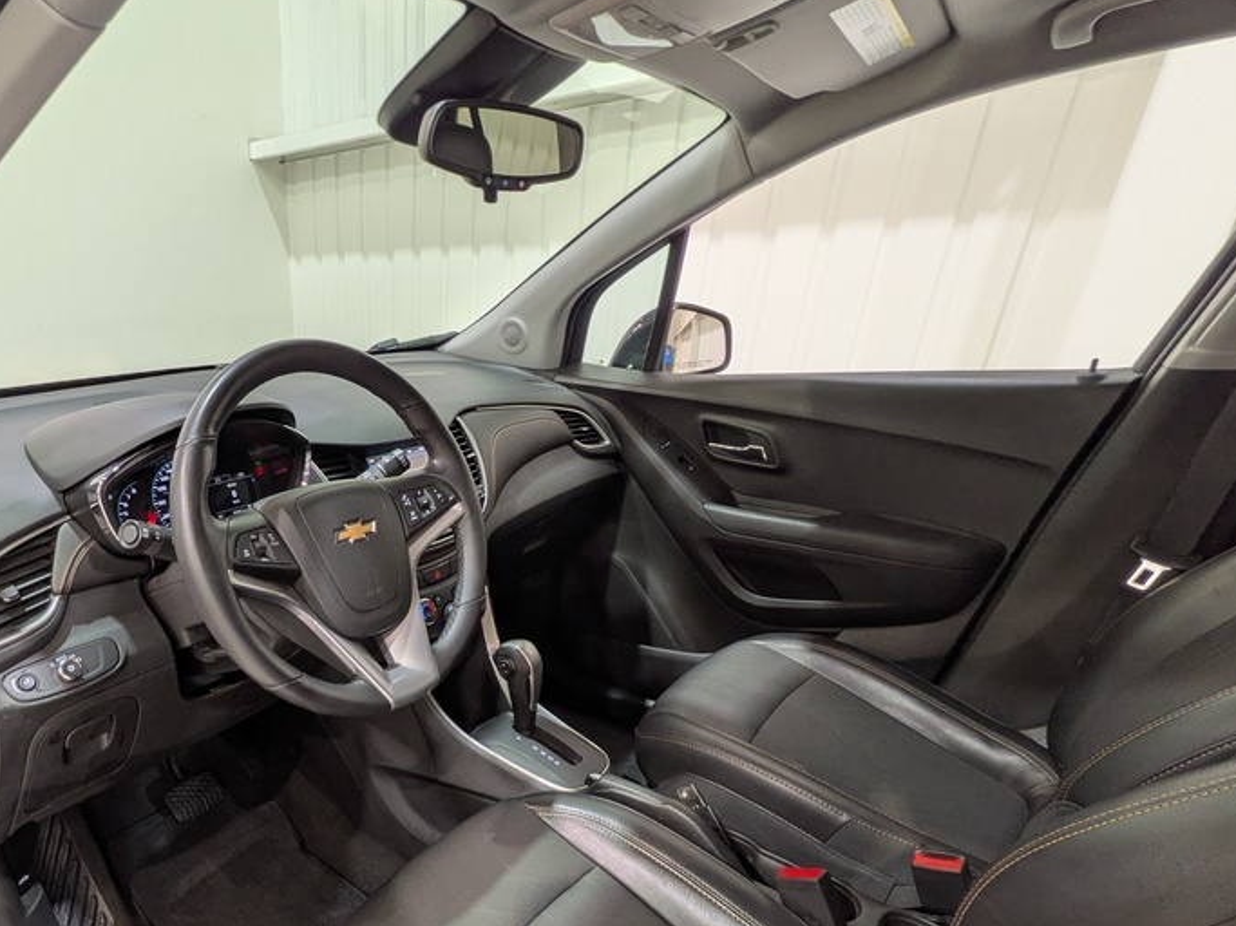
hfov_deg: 75.3
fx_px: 750
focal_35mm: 21
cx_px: 366
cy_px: 642
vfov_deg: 61.3
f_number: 2.2
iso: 89
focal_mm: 1.83
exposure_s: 1/40
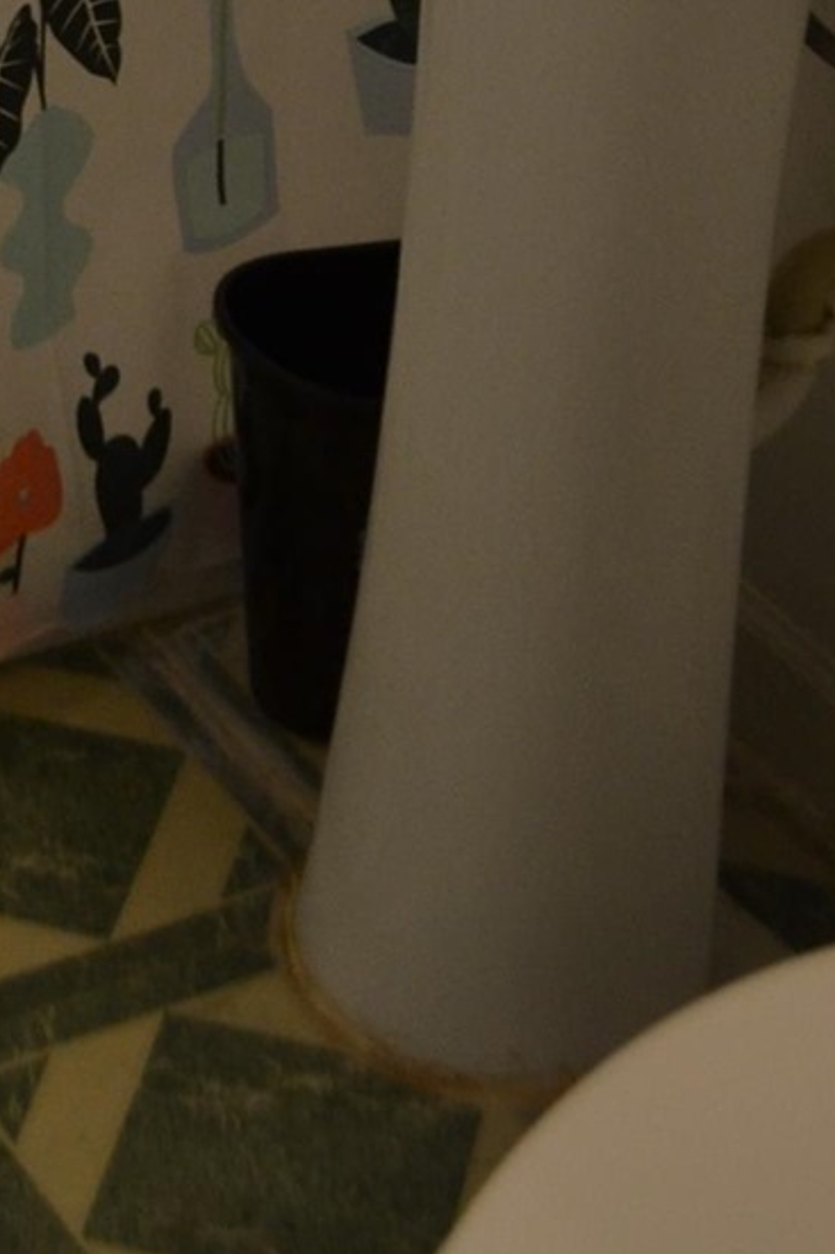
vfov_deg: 15.7
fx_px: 3934
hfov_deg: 12.0
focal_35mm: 113
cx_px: 48
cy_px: -929
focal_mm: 18
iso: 400
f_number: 4
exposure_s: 1/60
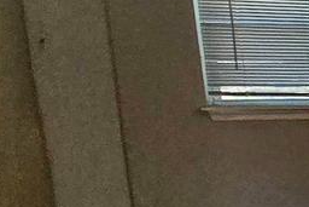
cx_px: 1193
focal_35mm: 108
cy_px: 213
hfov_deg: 8.5
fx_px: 927
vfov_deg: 12.5
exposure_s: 1/120
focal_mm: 2.2
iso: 80
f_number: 2.2
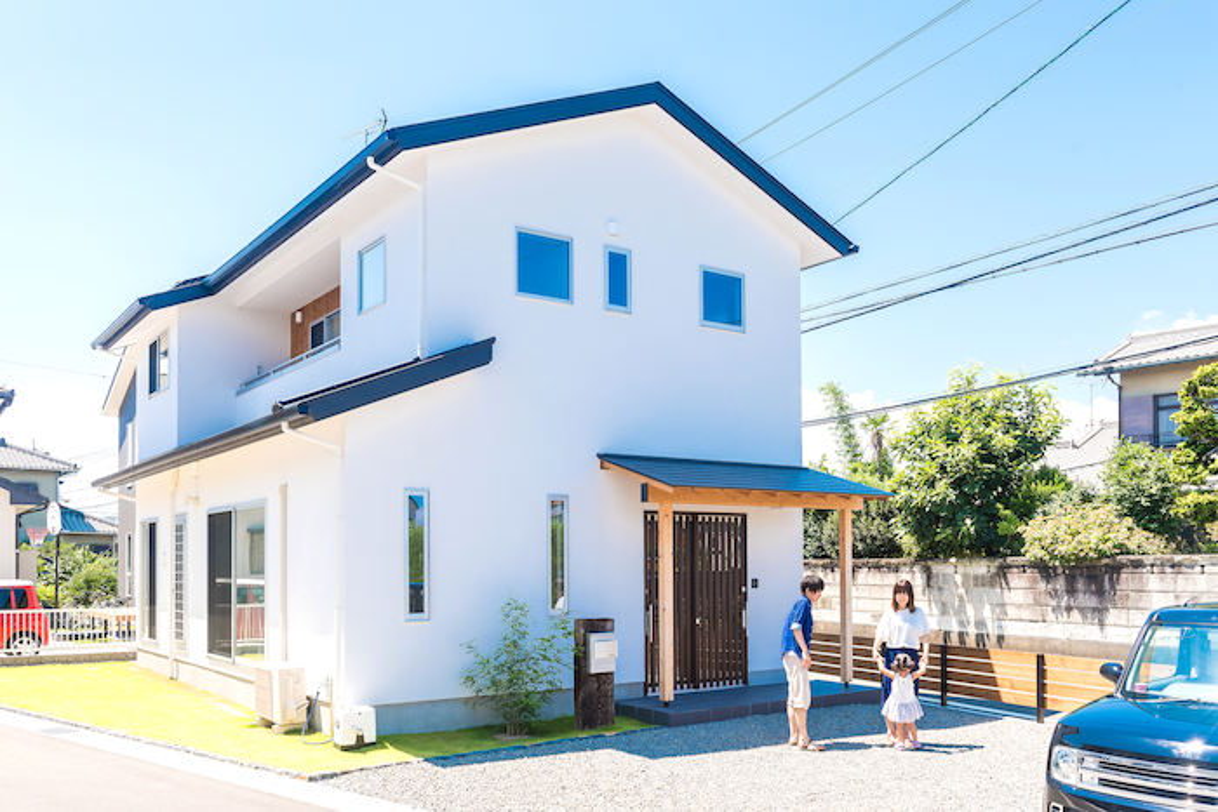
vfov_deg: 42.3
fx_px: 1049
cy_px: 406
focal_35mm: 31
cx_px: 609
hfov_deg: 60.3
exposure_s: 1/160
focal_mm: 31
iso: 100
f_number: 9
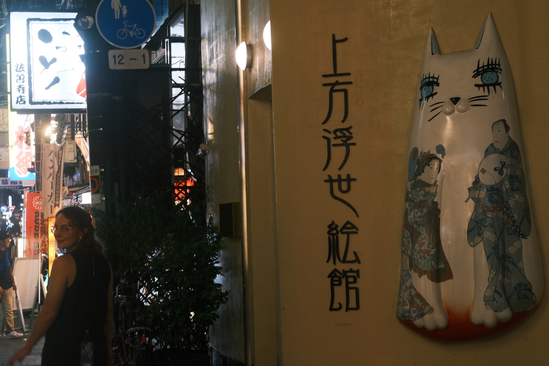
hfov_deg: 37.5
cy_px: 183
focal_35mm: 53
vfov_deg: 25.5
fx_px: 808
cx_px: 274
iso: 640
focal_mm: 35
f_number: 4
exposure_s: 1/30
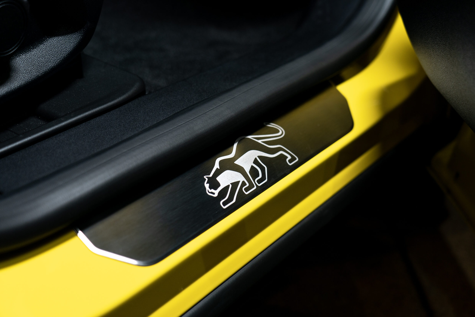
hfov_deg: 35.1
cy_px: 158
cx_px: 238
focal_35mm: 57
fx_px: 752
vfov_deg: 23.8
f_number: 4
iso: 320
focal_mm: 57
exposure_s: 1/25
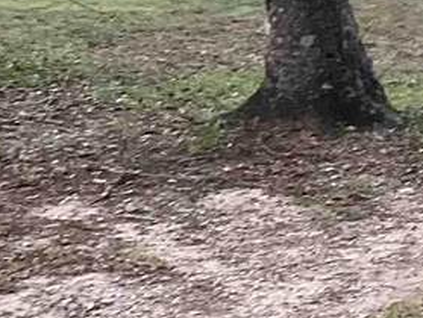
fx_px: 1737
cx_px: 640
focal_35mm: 142
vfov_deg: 10.1
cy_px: -154
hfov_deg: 13.1
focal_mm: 3.3
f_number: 2.4
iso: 64
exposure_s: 1/60
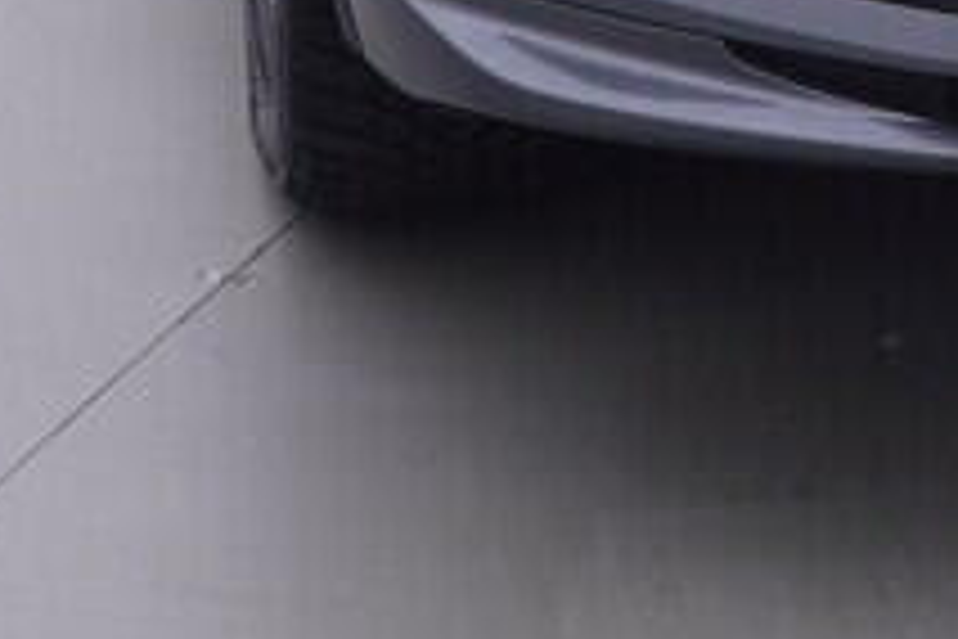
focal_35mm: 152
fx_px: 4055
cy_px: -891
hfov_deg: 13.3
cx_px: 940
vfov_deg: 8.3
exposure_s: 1/80
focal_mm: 15
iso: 200
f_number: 5
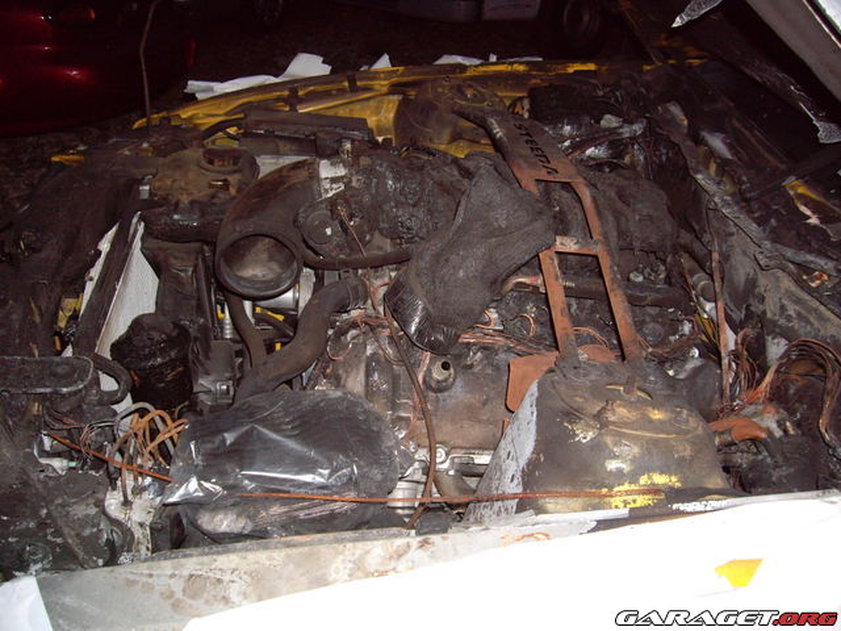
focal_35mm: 38
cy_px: 316
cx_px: 420
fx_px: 923
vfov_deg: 37.7
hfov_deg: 49.0
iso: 200
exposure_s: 1/40
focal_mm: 6.2
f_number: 2.7
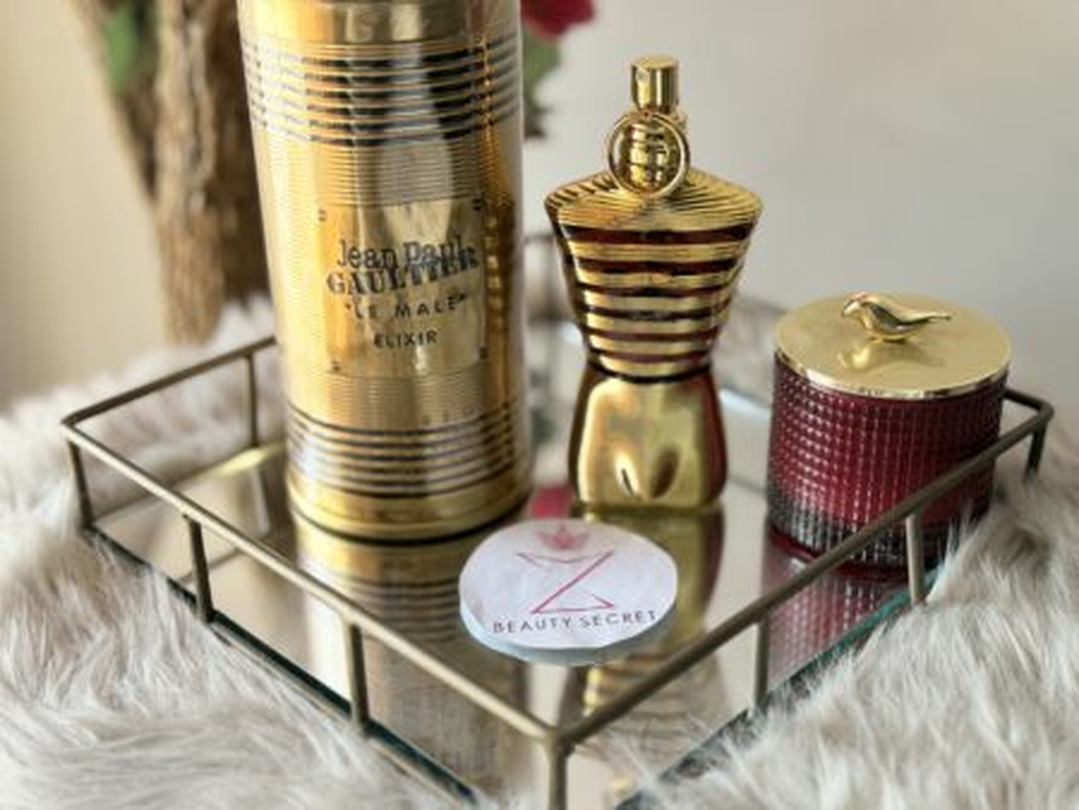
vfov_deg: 30.3
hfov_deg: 39.6
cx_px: 540
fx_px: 1497
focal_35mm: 48
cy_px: 405
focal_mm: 6.76
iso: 80
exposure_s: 1/121
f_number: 1.78
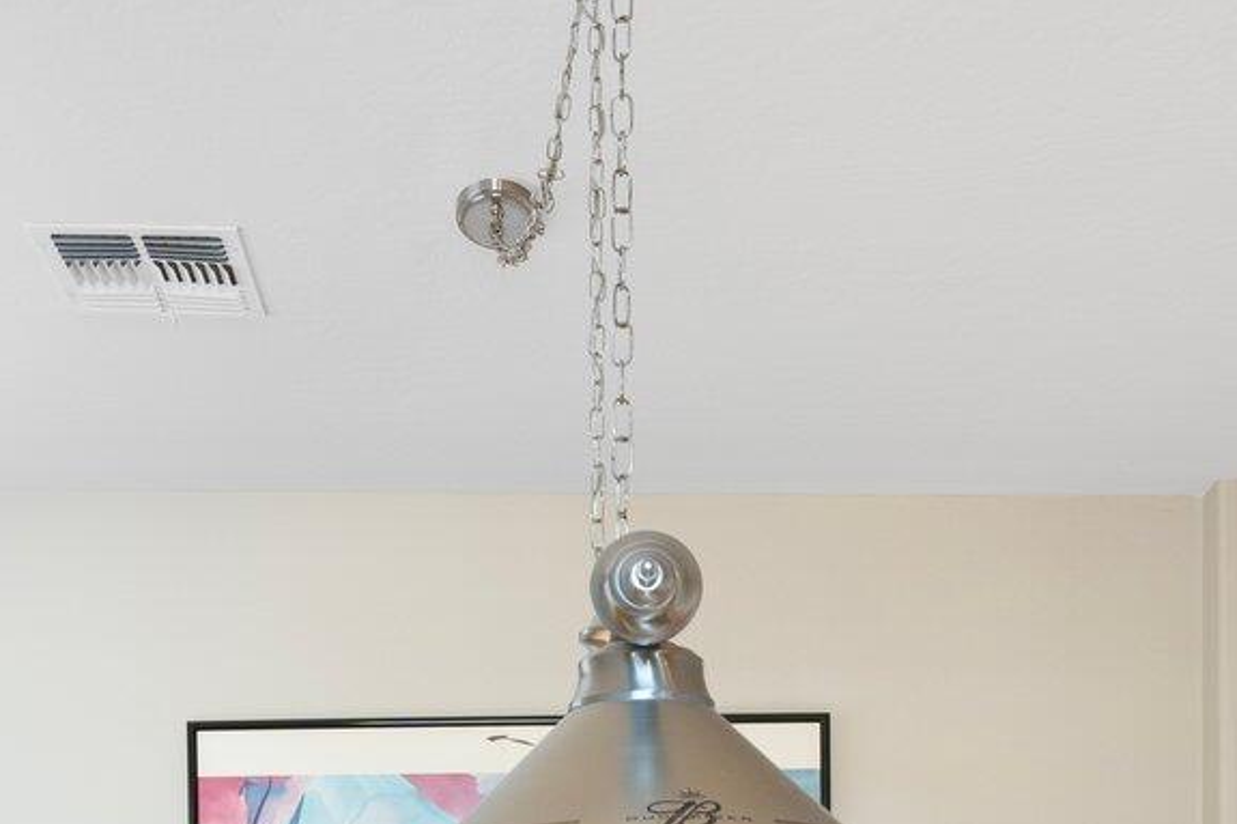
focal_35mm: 57
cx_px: 583
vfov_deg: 21.1
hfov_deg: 35.1
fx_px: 1958
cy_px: 1137
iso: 400
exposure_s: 1
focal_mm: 16
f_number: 8
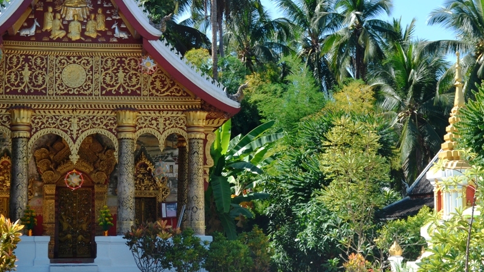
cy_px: 100
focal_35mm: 76
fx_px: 975
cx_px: 252
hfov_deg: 27.9
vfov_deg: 15.9
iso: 100
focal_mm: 28
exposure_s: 1/160
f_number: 6.3
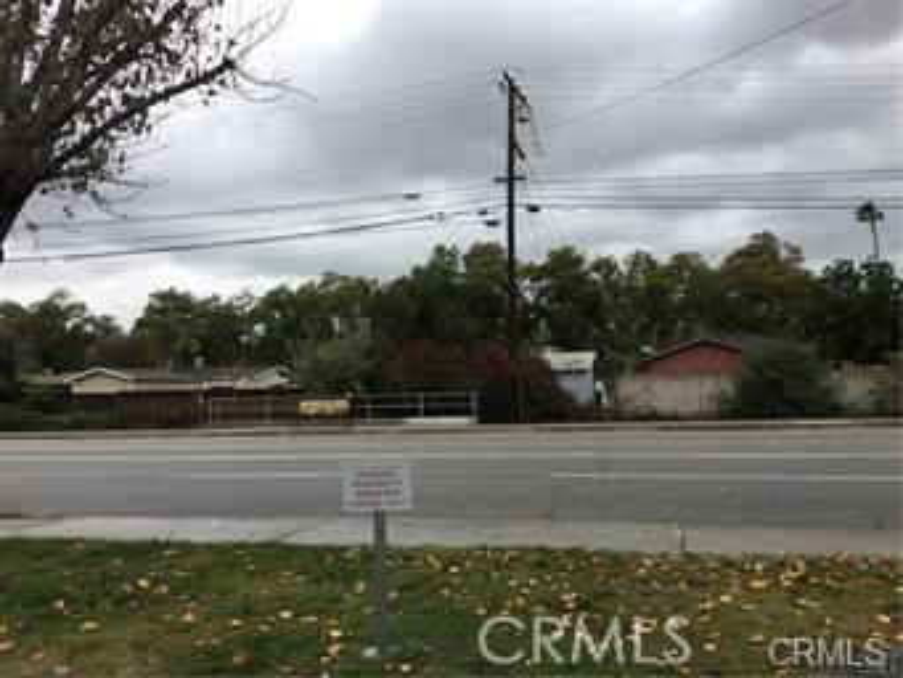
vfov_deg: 45.5
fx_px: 809
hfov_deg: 58.3
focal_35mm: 31
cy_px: 339
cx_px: 452
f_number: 2.4
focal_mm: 3.3
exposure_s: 1/240
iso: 25
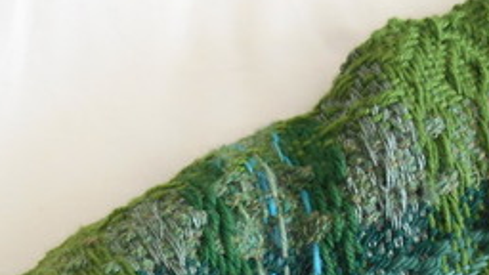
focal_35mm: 81
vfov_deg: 13.5
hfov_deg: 26.2
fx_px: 1050
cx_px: 255
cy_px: 483
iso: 180
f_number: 3.4
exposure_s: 1/30
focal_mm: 4.7
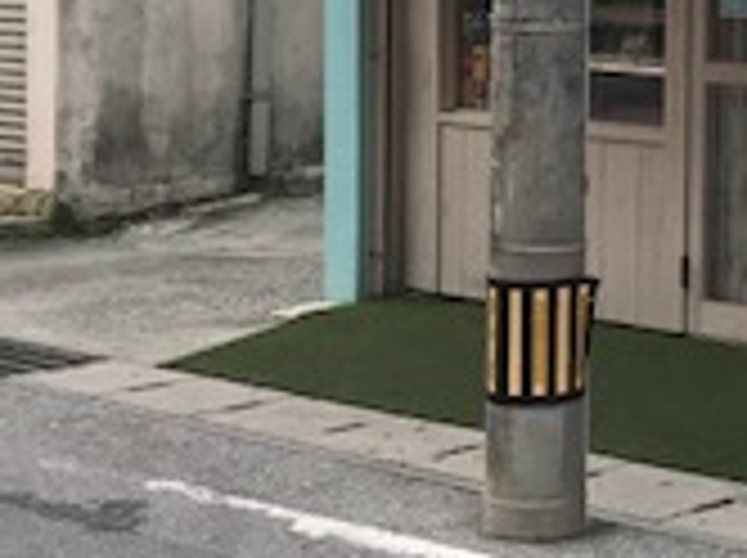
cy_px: -72
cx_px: 1040
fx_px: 2327
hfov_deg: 16.9
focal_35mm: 108
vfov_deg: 13.4
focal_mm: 3.99
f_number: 1.8
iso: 20
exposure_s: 1/1168
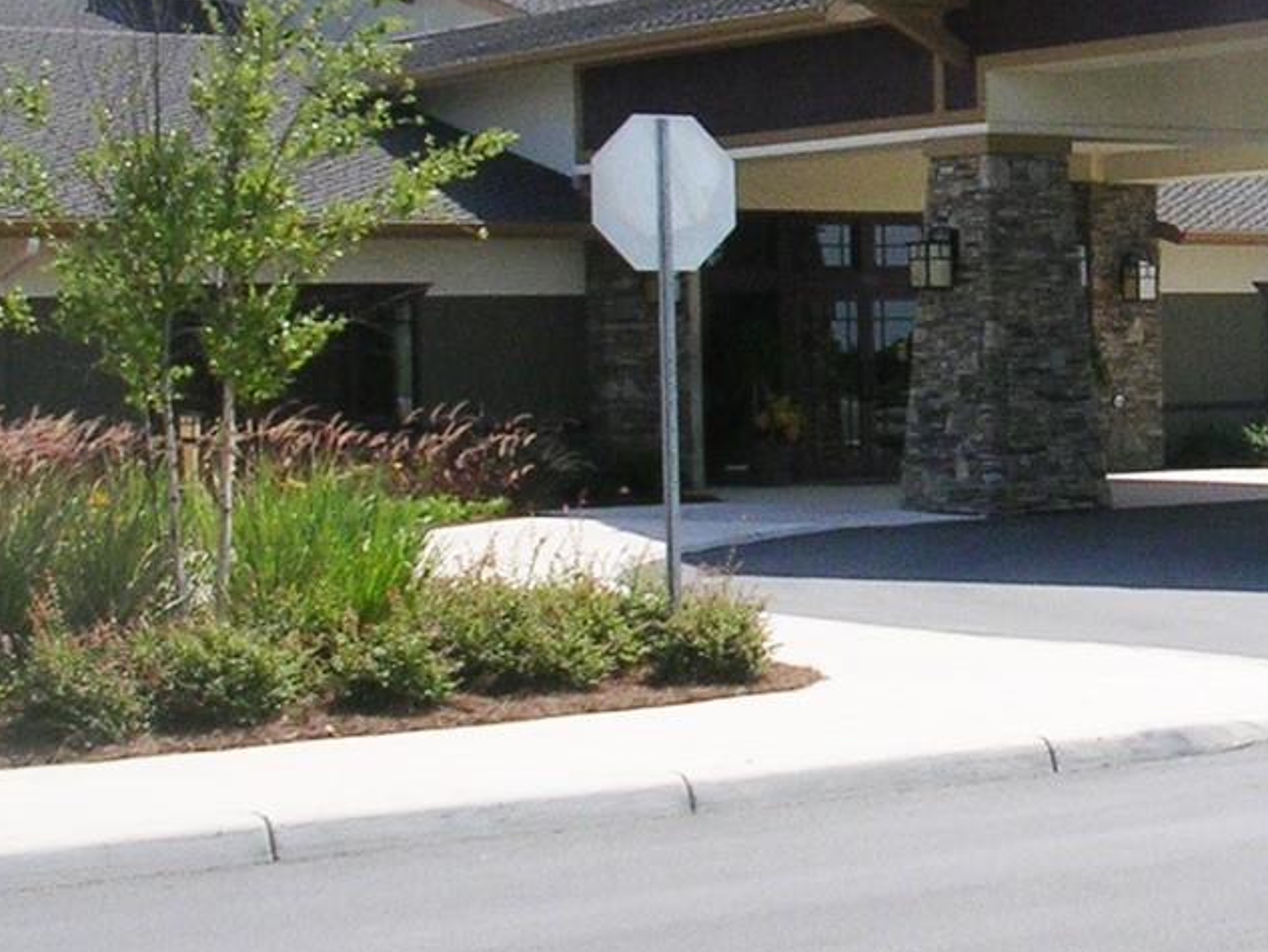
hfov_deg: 19.6
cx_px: 1370
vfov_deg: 15.4
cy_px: 273
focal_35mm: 96
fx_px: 3517
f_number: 5.6
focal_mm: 5.8
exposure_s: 1/445
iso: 50
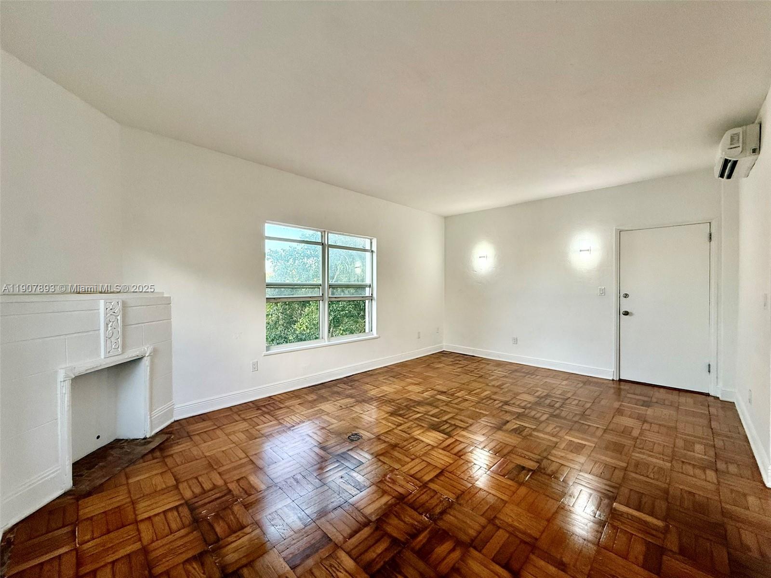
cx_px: 386
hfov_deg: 102.1
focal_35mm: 14
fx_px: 312
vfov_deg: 85.7
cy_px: 289
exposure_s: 1/99
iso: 160
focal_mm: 2.22
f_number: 2.2
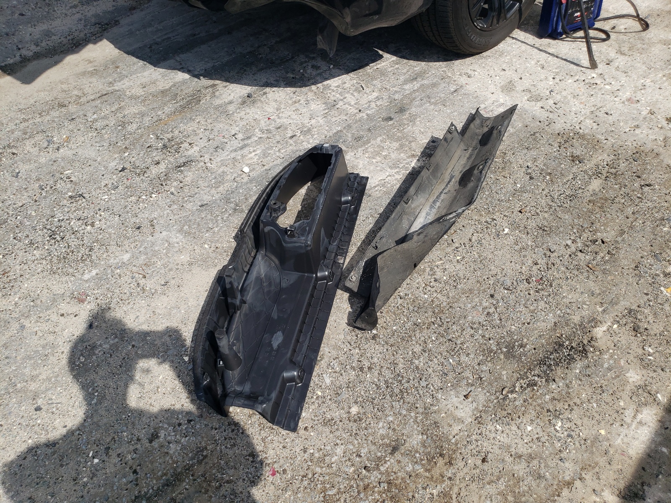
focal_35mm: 26
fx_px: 504
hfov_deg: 67.3
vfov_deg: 53.1
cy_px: 252
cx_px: 336
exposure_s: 1/5000
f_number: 1.5
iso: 50
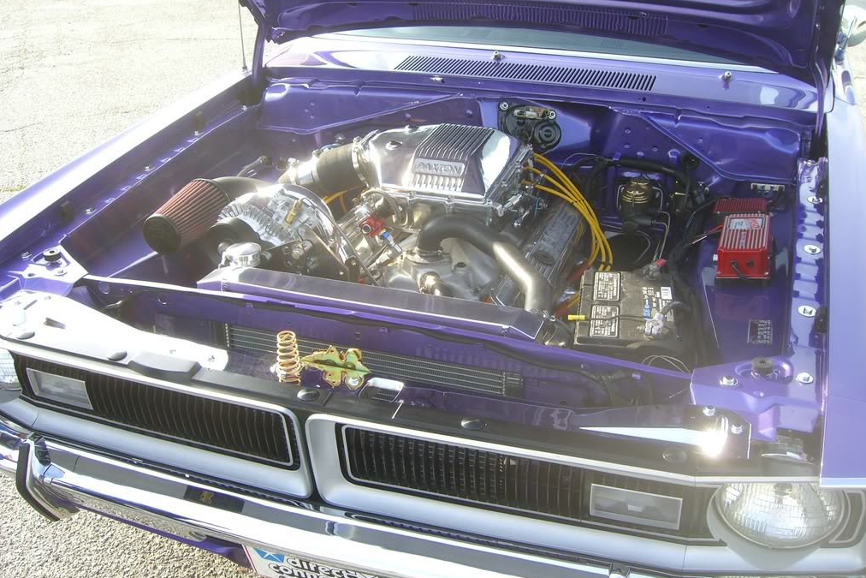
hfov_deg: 48.5
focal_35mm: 40
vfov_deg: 33.4
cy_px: 253
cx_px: 436
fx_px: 962
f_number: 4
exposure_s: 1/125
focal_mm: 7.9
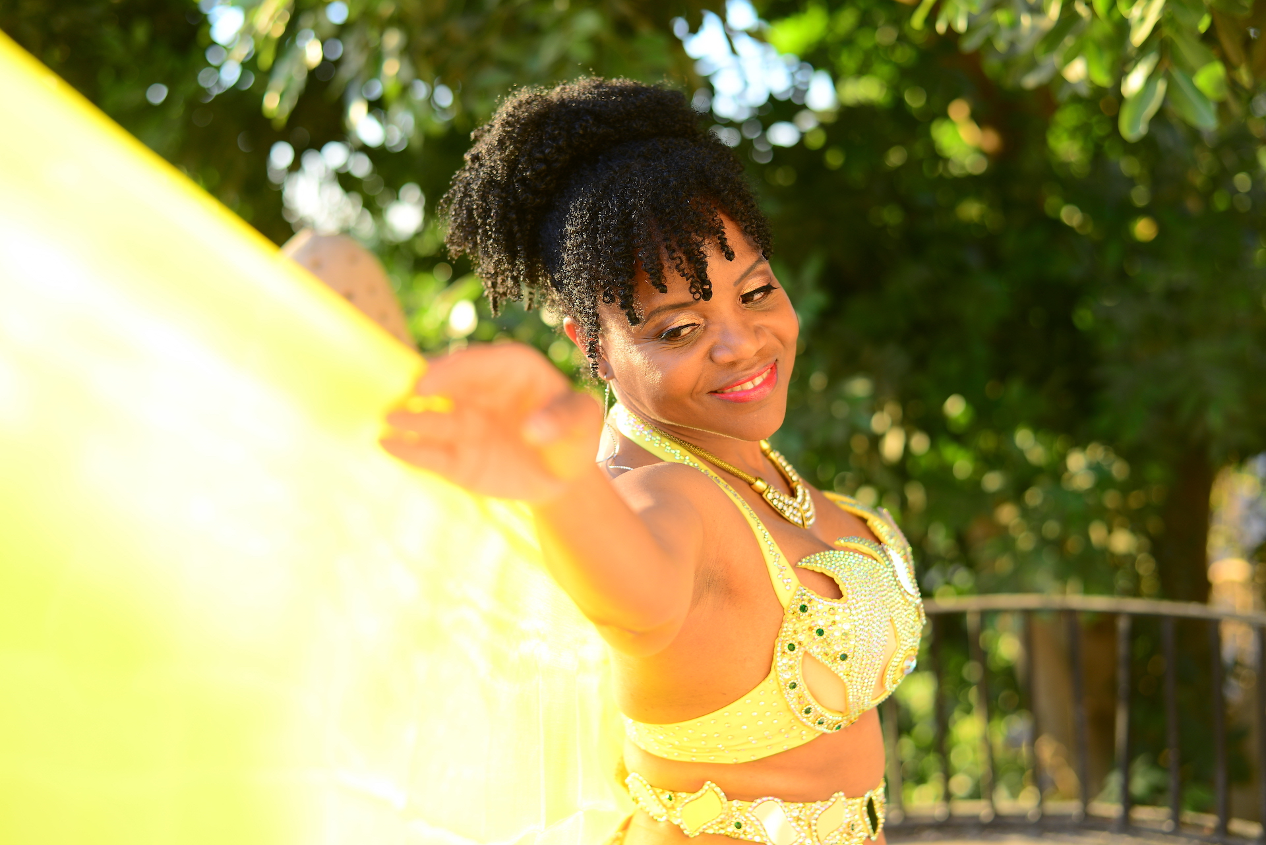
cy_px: 422
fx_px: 1759
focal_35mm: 50
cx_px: 633
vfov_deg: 27.0
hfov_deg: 39.6
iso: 100
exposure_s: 1/200
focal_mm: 50
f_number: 2.5
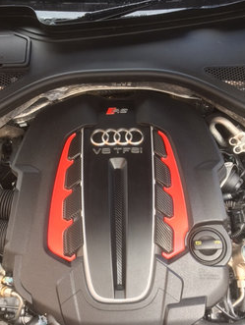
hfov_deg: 40.8
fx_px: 330
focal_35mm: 35
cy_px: 192
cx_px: 123
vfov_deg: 52.3
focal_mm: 4.15
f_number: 2.2
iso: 25
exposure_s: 1/50
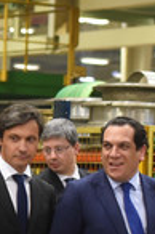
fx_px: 1800
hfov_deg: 4.9
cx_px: 16
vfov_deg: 7.4
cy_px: 238
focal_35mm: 278
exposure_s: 1/100
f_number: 3.5
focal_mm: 70
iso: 3200
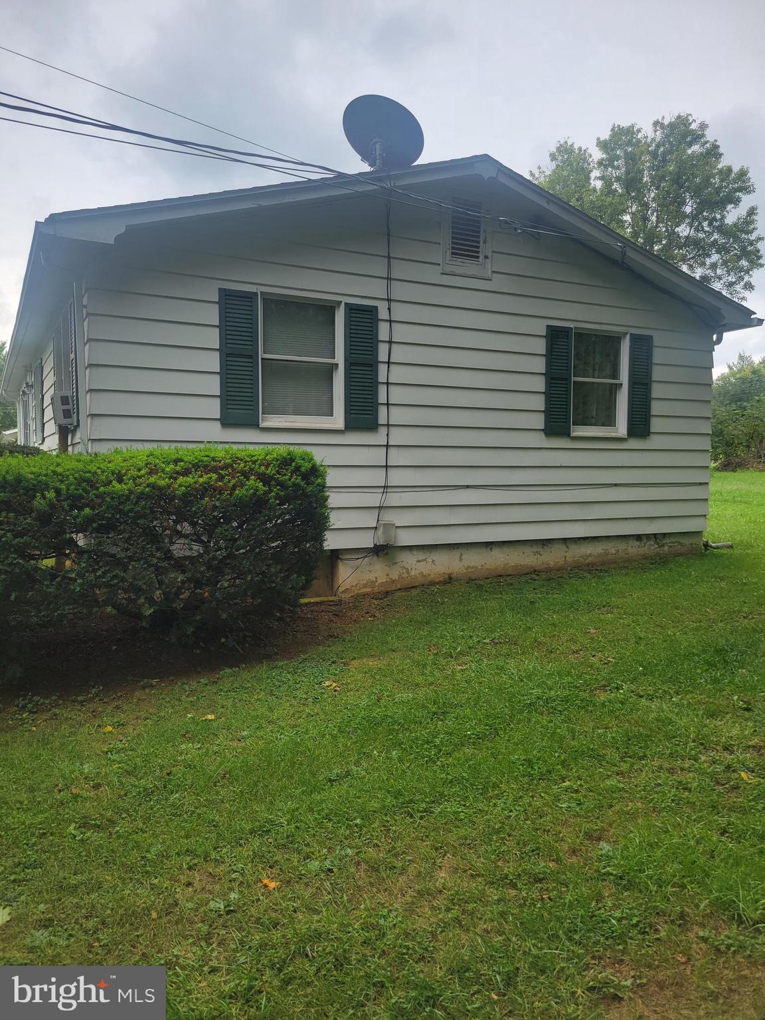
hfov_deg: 53.1
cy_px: 510
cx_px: 382
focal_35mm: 26
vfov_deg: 67.3
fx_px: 766
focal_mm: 5.4
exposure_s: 1/902
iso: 40
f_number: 1.8
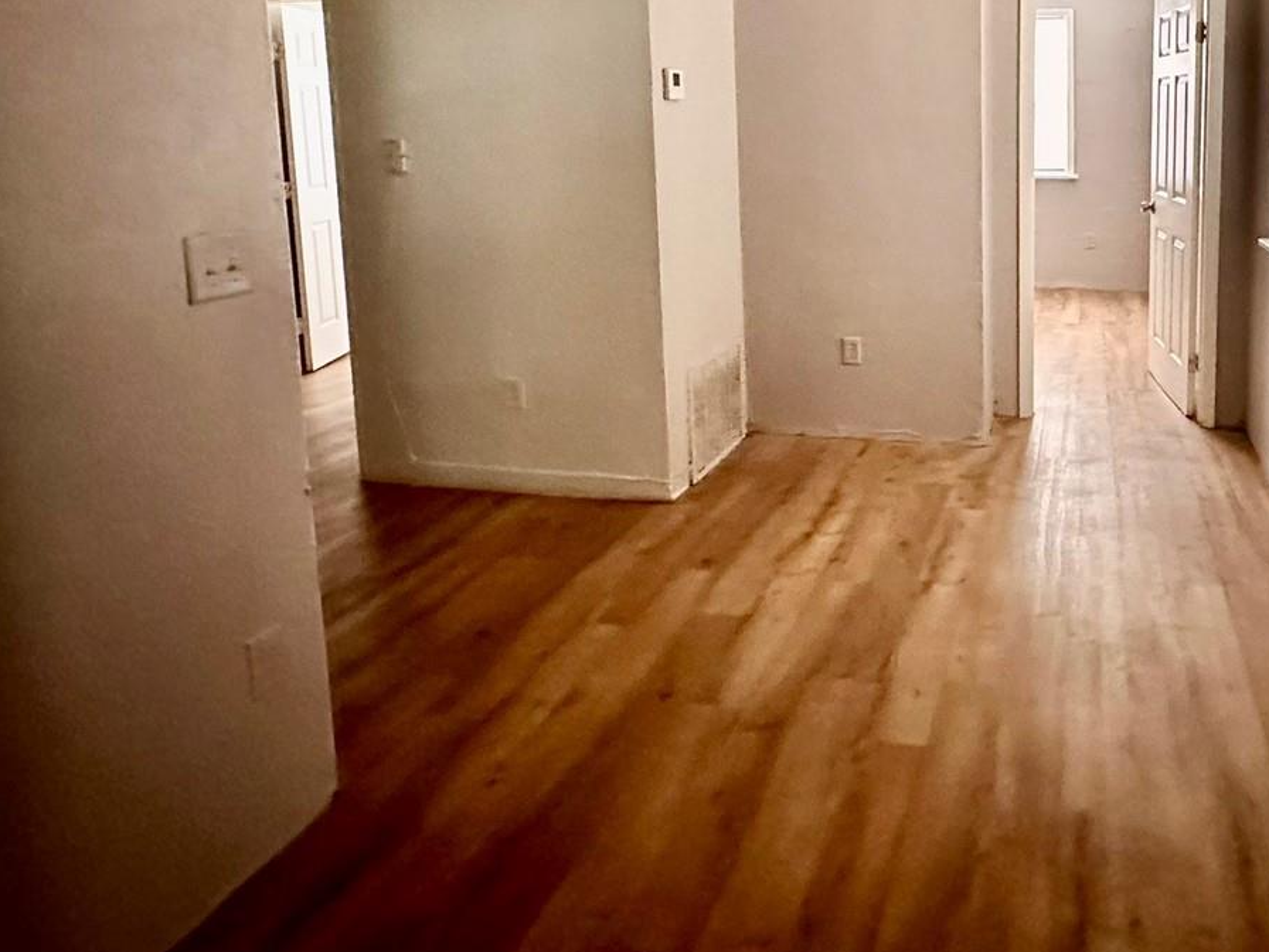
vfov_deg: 52.0
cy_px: 214
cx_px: 925
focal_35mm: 25
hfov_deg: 65.8
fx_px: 916
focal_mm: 2.22
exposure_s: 1/60
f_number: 2.2
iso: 1000
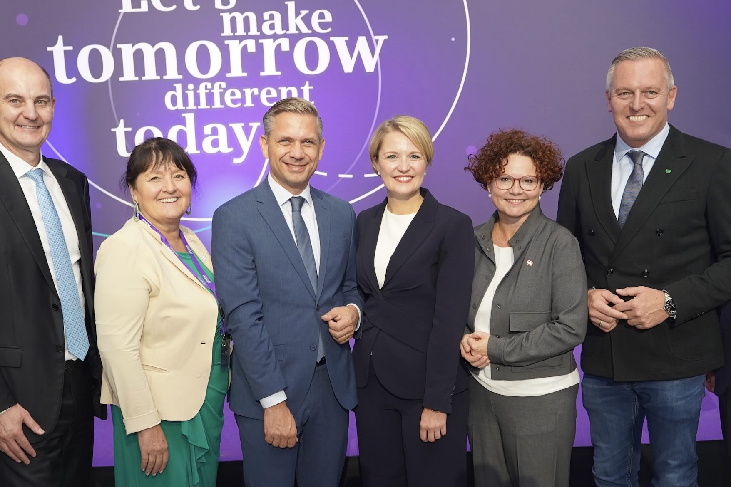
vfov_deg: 32.5
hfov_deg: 47.2
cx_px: 302
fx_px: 833
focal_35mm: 41
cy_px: 296
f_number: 4
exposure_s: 1/160
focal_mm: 24
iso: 800
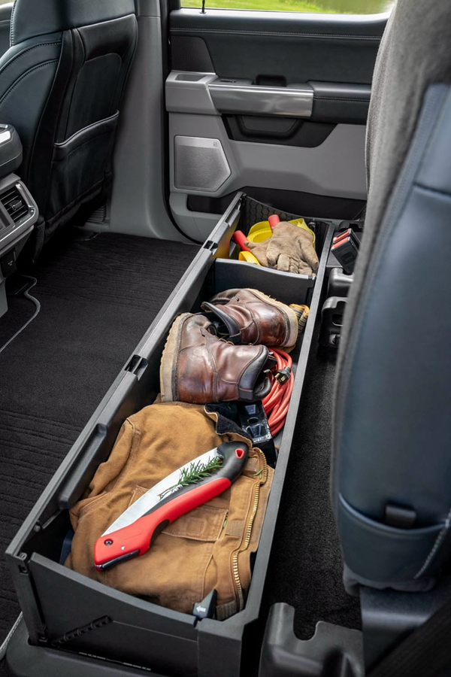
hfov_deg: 42.3
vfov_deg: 60.3
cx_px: 226
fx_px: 582
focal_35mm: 31
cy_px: 338
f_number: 8
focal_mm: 31
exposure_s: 1/80
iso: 400
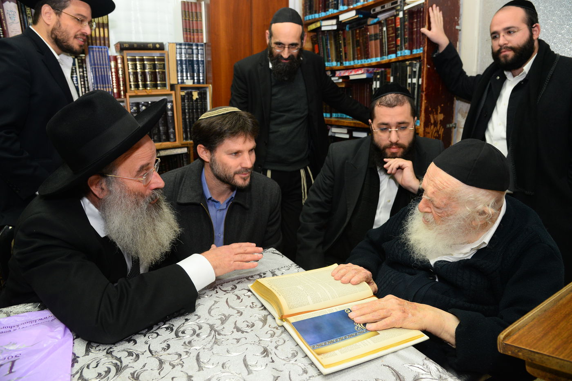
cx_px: 286
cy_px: 190
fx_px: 381
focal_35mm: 24
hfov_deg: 73.8
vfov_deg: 53.1
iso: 1250
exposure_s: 1/125
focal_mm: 24
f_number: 5
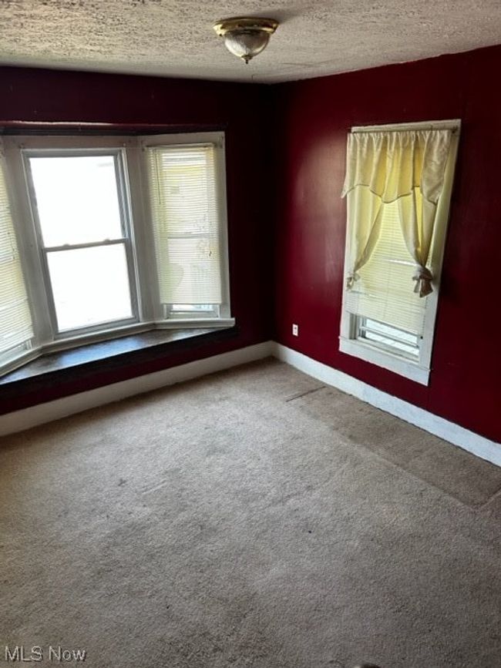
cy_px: 334
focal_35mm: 26
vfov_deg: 67.3
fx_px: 502
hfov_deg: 53.1
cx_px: 250
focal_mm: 5.7
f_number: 1.5
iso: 100
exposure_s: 1/121
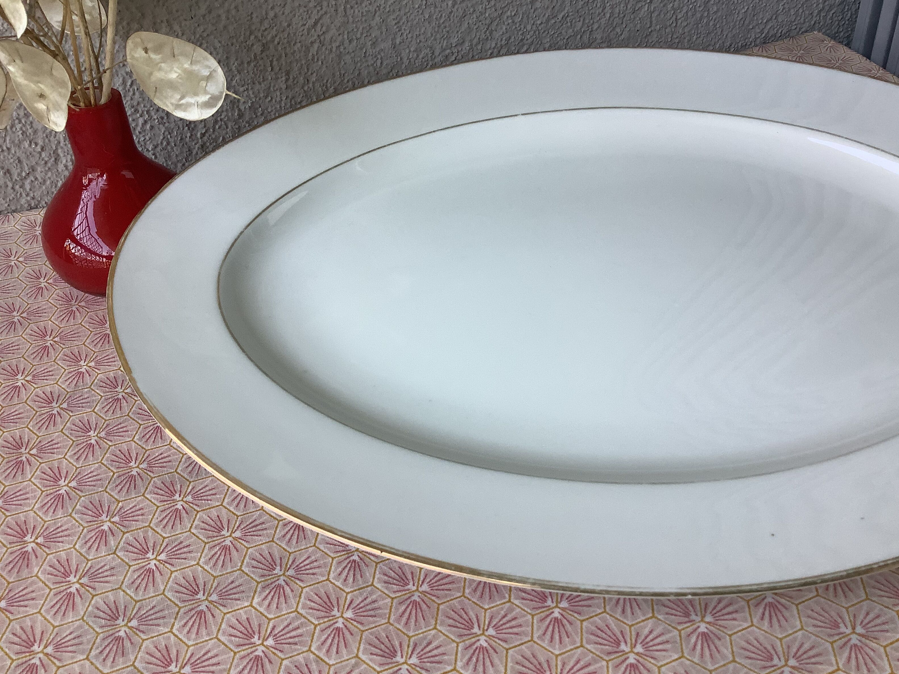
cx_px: 459
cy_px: 341
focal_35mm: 32
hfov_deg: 56.8
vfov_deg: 44.2
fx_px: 831
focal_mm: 3.3
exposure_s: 1/120
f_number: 2.4
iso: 64
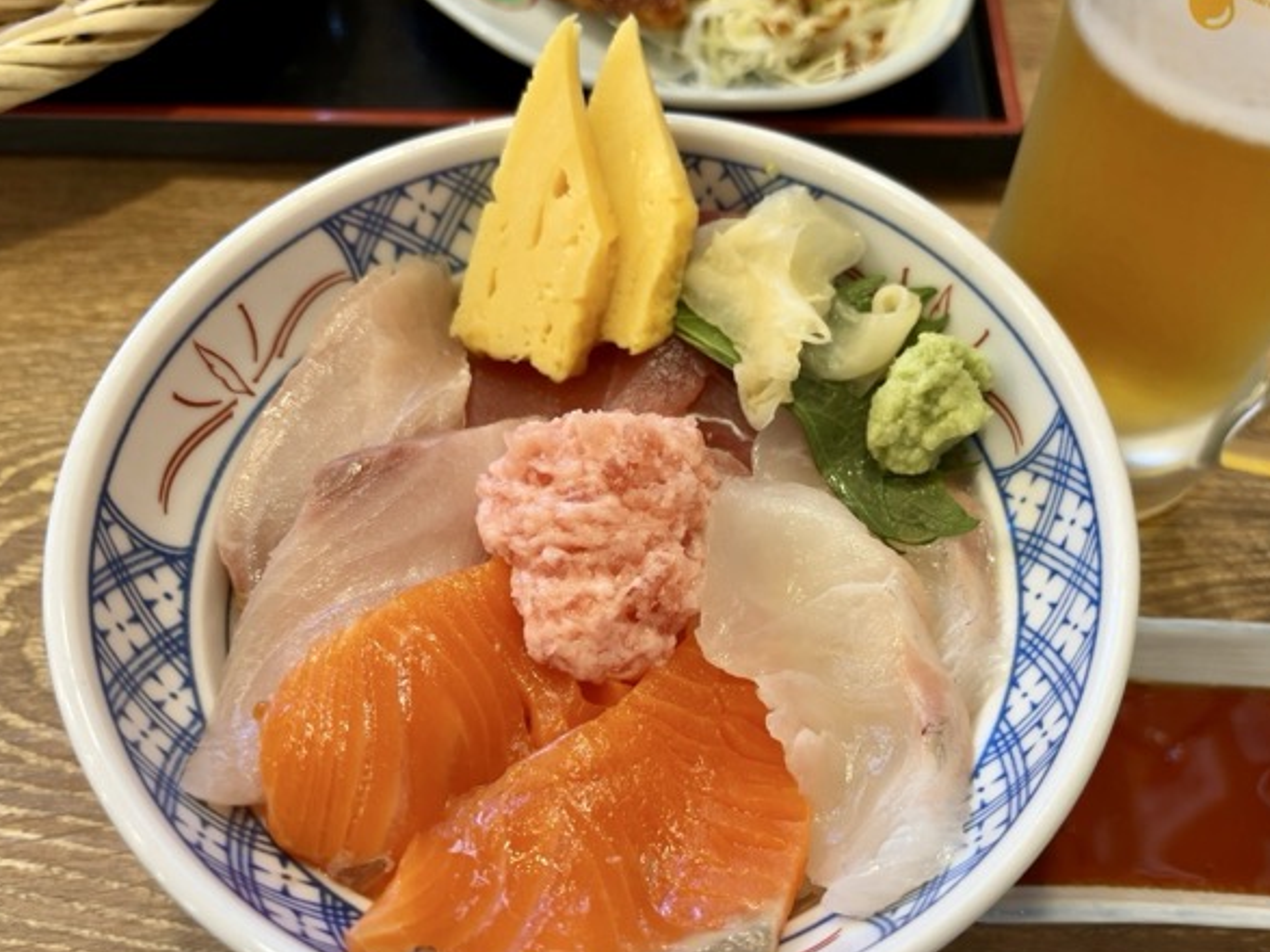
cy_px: 544
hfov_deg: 58.2
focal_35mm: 31
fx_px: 1137
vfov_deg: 45.3
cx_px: 707
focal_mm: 5.96
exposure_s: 1/100
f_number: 1.6
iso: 125
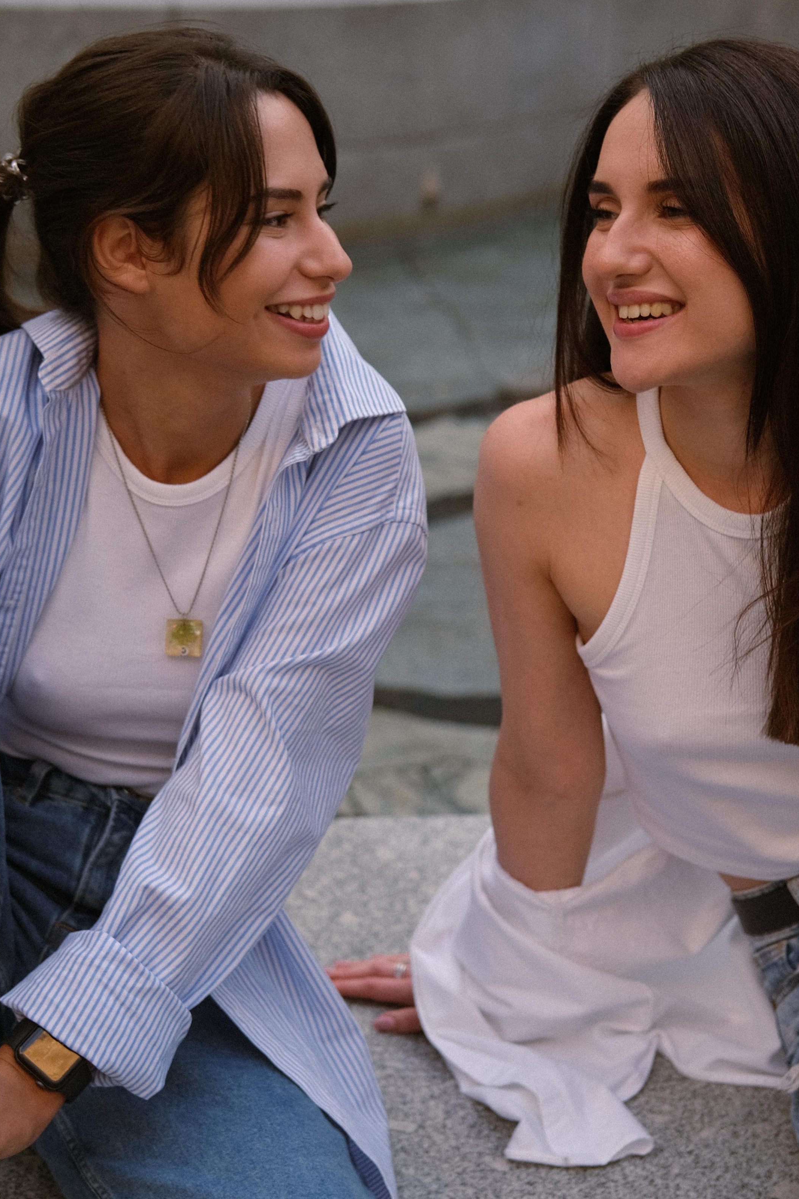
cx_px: 453
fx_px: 2131
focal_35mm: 64
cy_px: 566
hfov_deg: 21.2
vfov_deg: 31.4
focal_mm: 35
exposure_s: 1/160
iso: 160
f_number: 2.5
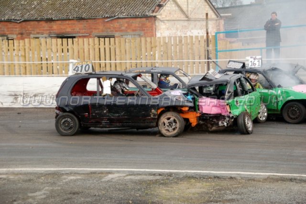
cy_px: 102
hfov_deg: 24.6
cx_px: 153
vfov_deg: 16.5
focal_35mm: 82
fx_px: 701
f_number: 5.3
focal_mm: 55
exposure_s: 1/500
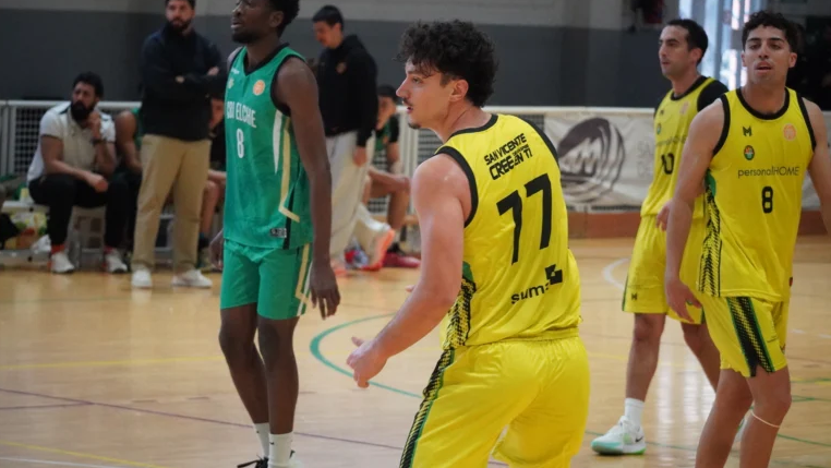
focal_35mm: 192
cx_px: 413
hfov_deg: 11.2
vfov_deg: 6.3
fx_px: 4221
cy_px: 241
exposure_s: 1/640
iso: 6400
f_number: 5.6
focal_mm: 121
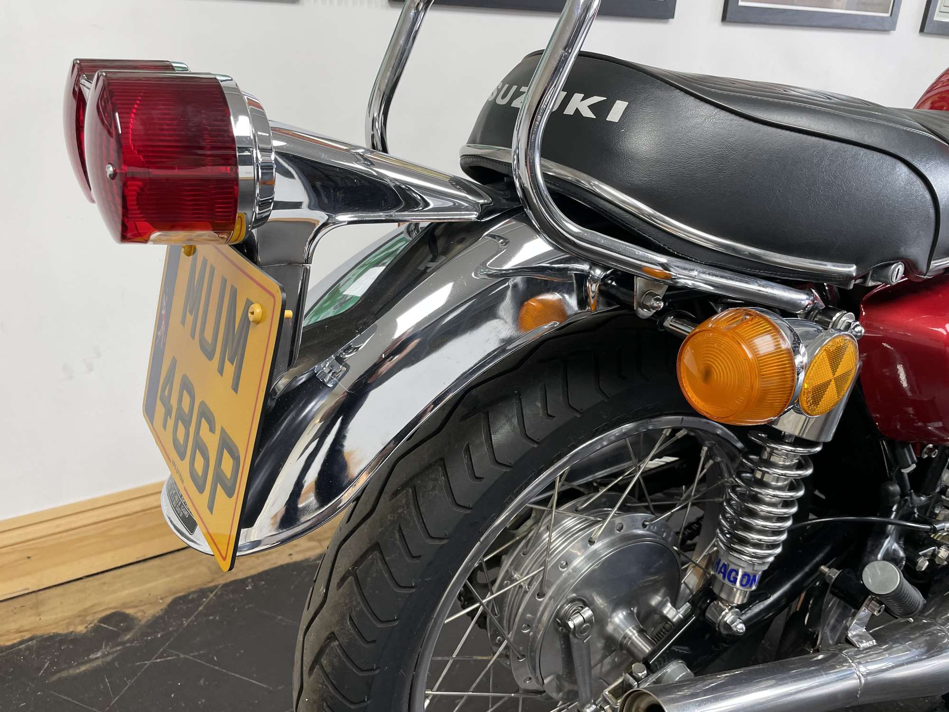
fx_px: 713
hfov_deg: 67.3
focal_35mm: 26
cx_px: 474
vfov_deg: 53.1
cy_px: 356
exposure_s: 1/100
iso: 125
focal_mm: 4.2
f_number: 1.6
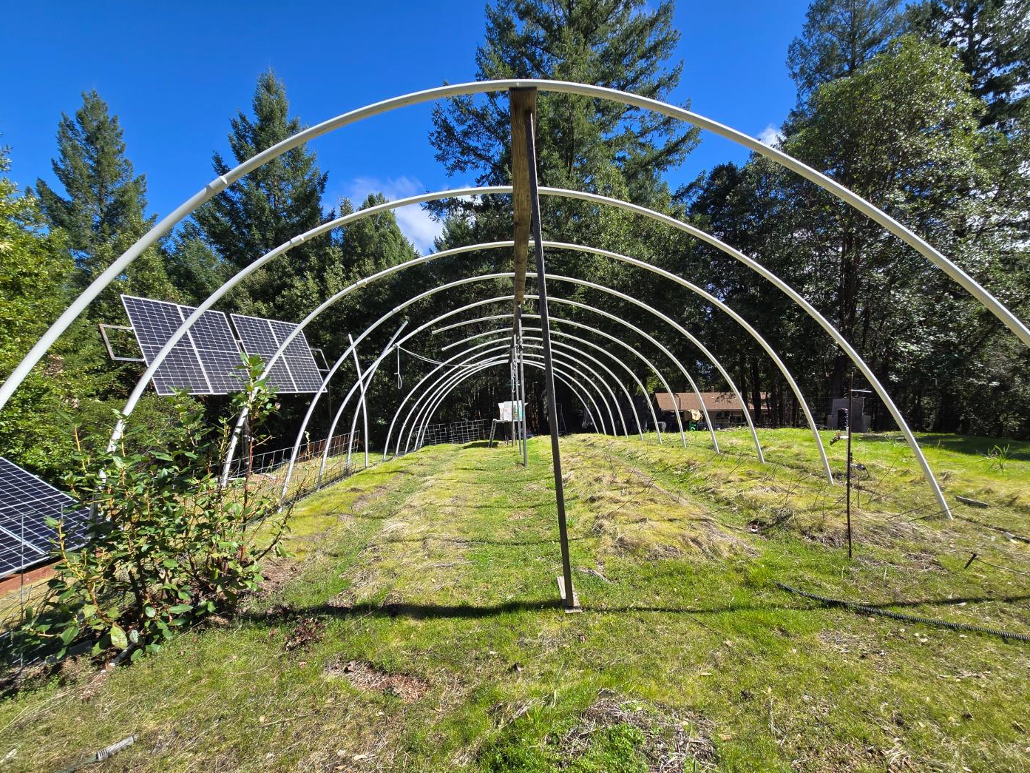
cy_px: 410
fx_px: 417
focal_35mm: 14
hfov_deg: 102.0
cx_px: 528
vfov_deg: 85.6
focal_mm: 2.2
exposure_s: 1/1384
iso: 50
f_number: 2.2
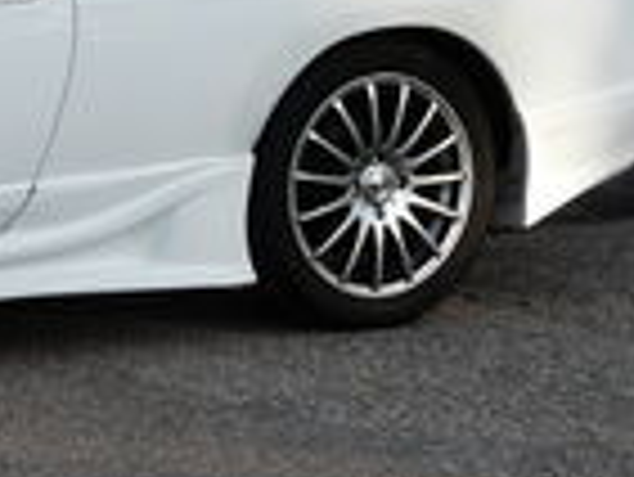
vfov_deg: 6.8
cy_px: 76
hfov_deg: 8.8
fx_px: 3996
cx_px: -441
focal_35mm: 218
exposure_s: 1/250
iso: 100
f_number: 5.6
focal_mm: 7.9
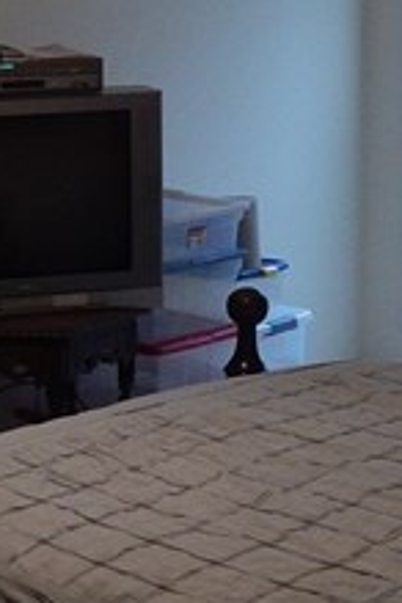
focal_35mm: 107
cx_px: -278
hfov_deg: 12.0
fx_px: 1792
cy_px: 176
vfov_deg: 19.0
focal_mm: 4
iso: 250
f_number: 3
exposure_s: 1/30
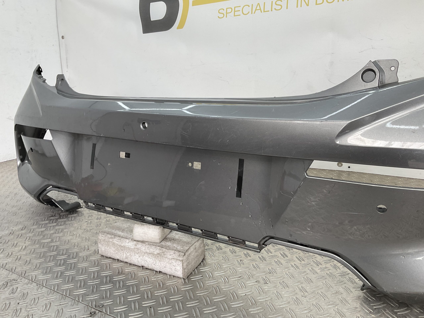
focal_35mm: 29
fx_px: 355
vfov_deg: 48.2
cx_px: 212
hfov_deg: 61.7
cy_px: 159
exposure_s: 1/133
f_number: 1.8
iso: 16
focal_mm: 3
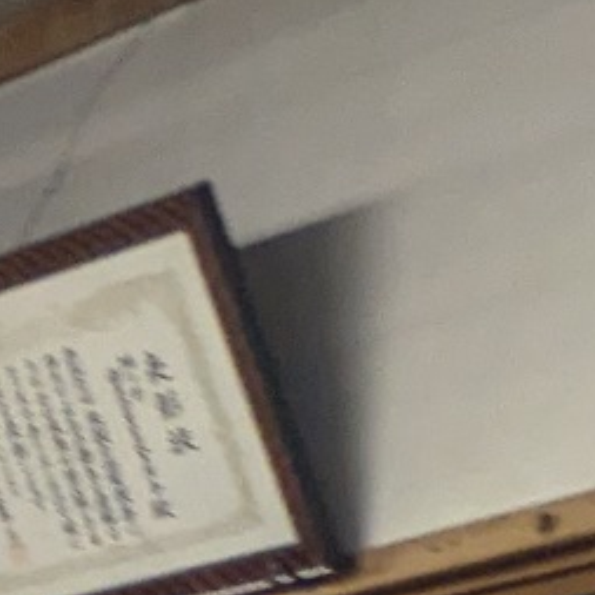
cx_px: -2335
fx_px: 4356
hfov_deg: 5.7
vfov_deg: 6.9
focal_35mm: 224
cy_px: 1872
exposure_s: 1/40
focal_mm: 5.43
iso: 183
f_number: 1.89
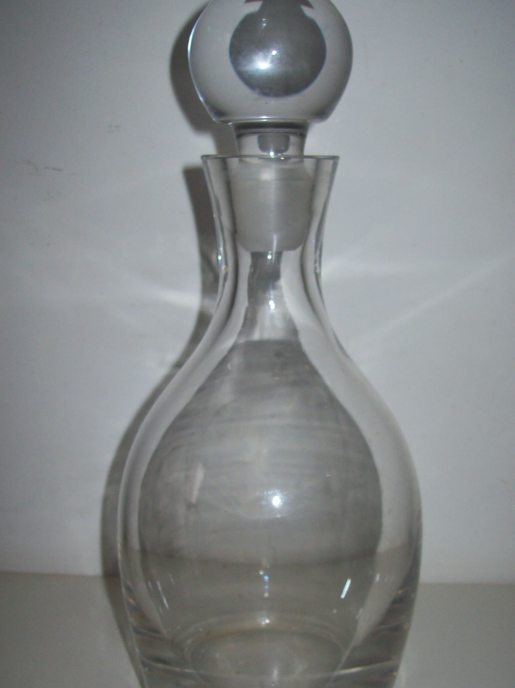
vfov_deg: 42.0
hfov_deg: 32.2
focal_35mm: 45
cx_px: 261
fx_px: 893
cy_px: 379
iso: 80
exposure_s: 1/64
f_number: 2.7
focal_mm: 6
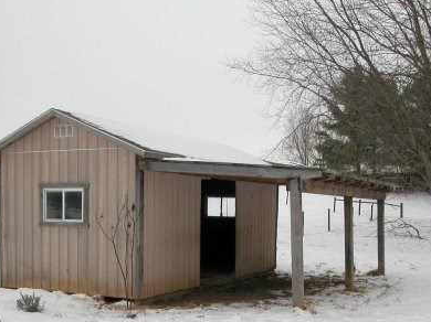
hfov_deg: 41.3
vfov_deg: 30.9
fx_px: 572
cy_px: 243
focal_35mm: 46
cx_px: 218
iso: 100
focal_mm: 7.1
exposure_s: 1/391
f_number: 7.1
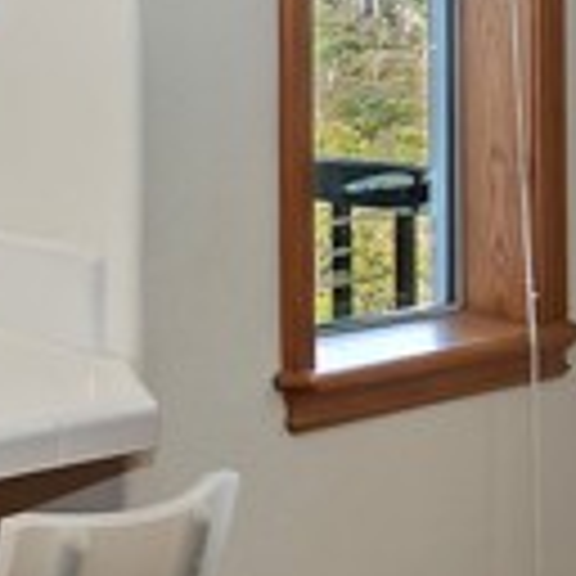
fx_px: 1205
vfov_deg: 25.5
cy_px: -7
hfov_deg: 17.2
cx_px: -644
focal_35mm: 64
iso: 320
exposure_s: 1/30
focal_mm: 10
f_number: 8
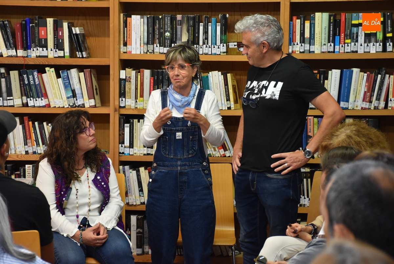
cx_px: 197
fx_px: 1232
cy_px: 132
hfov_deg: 18.2
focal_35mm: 112
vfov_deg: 12.2
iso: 1400
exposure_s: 1/60
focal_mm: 75
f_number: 5
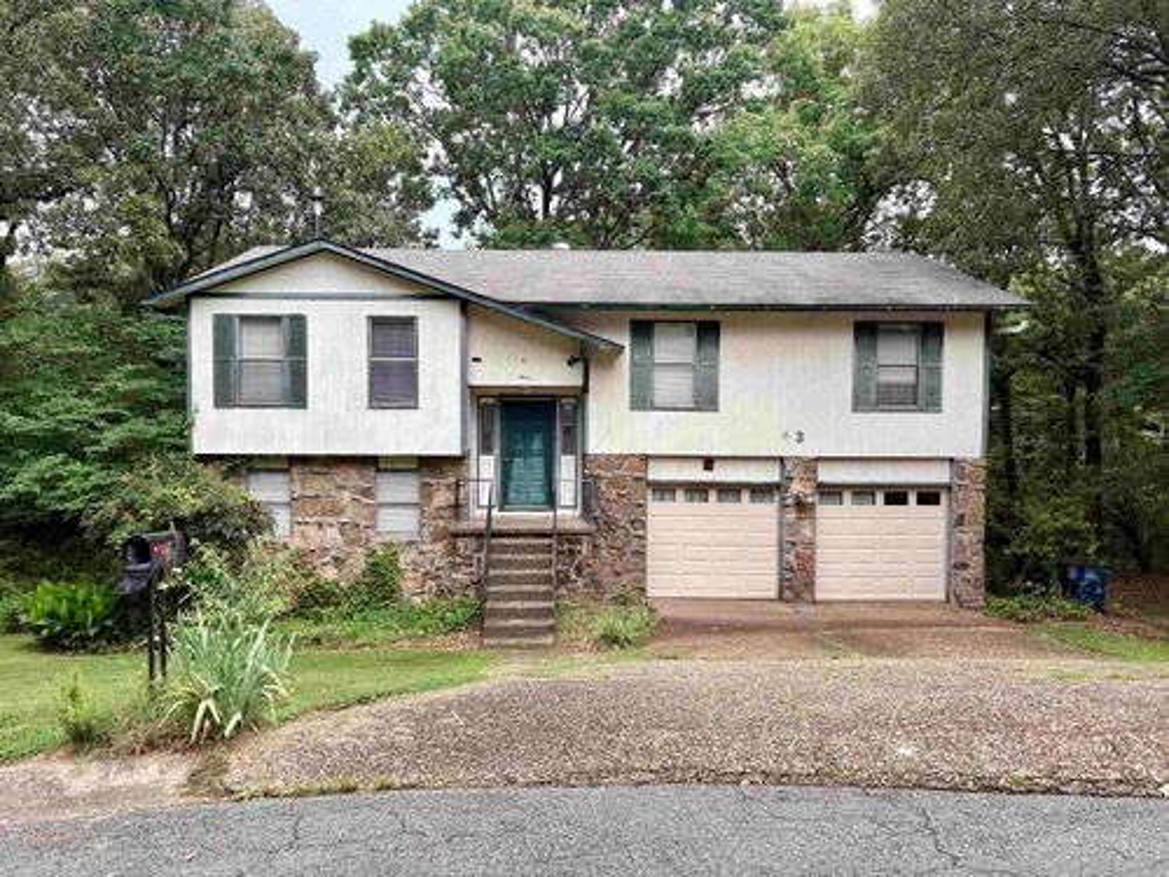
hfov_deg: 67.3
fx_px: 878
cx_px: 584
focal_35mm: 26
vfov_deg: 53.1
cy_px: 438
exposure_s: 1/478
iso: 50
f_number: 1.6
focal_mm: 5.96
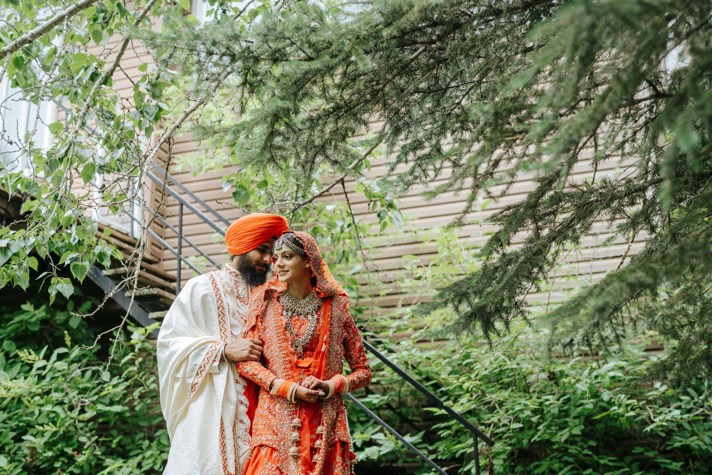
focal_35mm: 50
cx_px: 356
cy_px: 238
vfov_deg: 27.0
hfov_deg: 39.6
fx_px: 989
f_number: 2.2
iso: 100
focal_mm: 50
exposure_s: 1/400
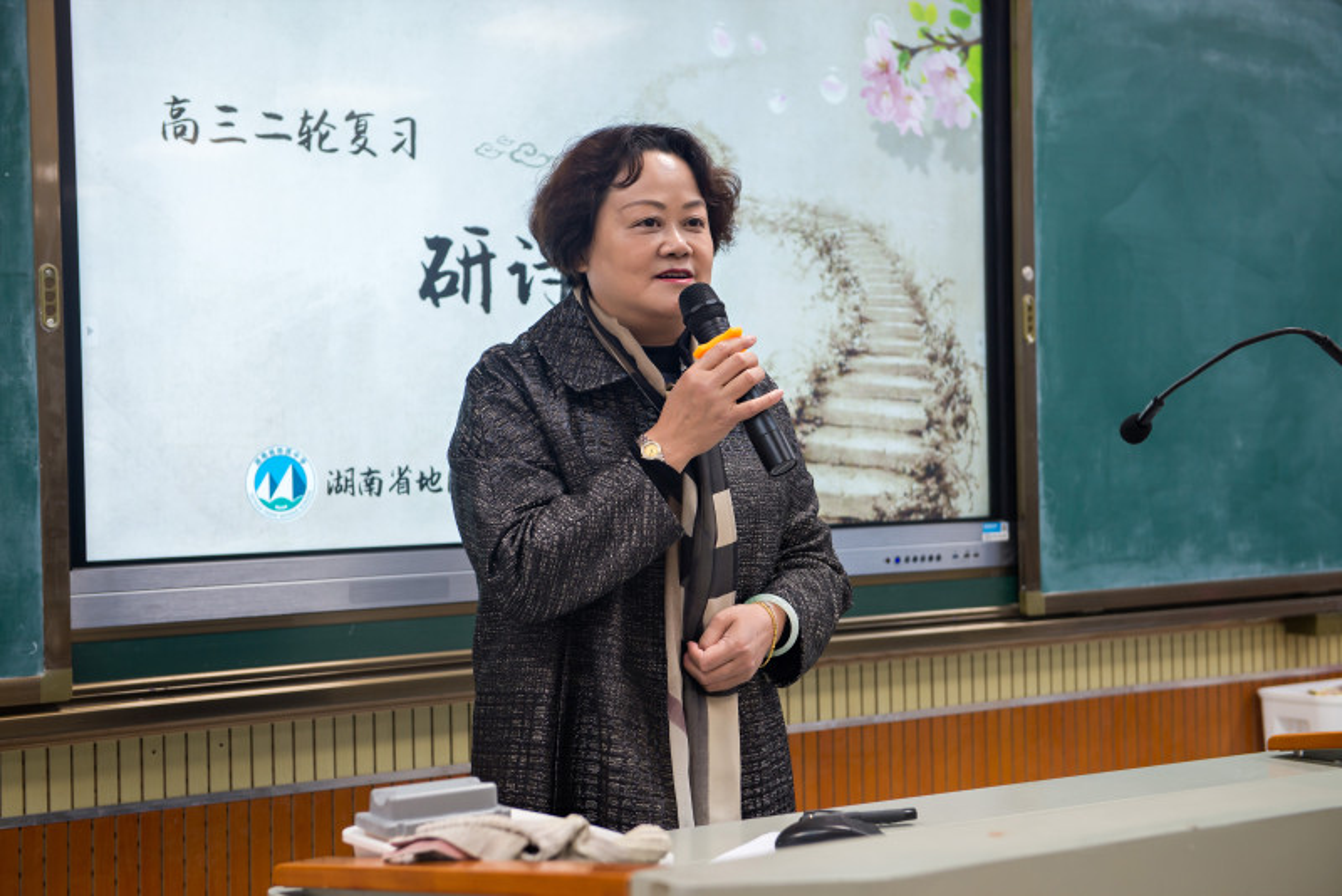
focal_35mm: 58
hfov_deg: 34.5
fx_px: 2163
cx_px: 671
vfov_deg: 23.4
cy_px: 448
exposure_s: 1/100
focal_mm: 58
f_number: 4
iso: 400
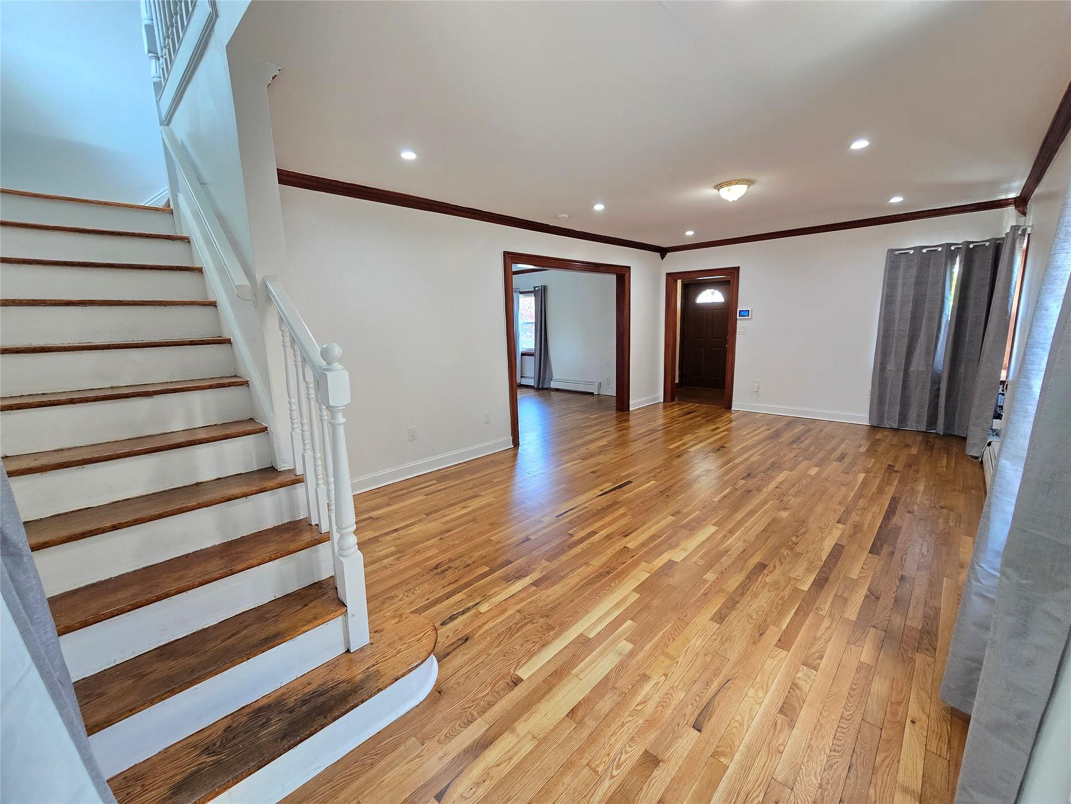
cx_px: 536
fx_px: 402
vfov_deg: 89.9
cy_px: 402
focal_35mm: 13
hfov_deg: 106.2
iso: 200
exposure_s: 1/60
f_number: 2.2
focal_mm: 2.2
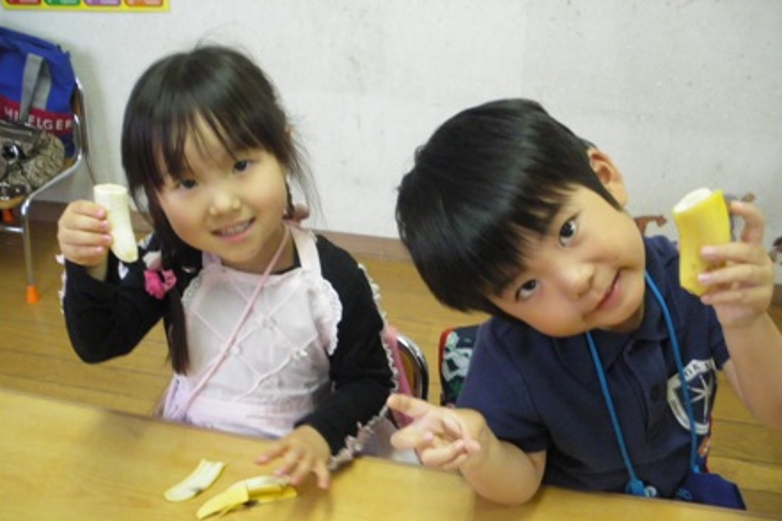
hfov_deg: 50.7
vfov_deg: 35.0
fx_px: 825
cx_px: 392
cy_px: 289
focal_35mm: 38
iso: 640
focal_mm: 6.3
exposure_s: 1/50
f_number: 3.5
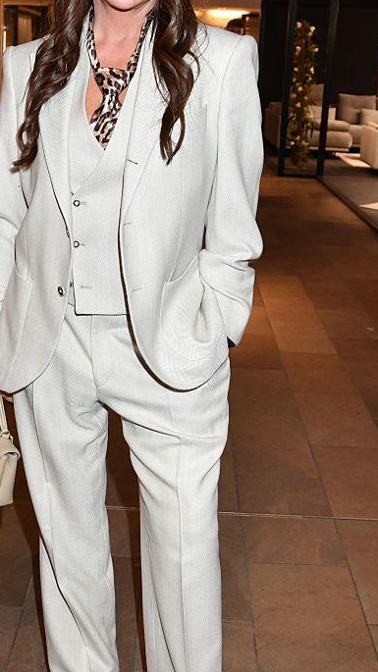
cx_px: 136
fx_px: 838
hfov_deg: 25.3
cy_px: 324
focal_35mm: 47
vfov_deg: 43.7
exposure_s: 1/50
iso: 1000
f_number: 5.6
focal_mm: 20
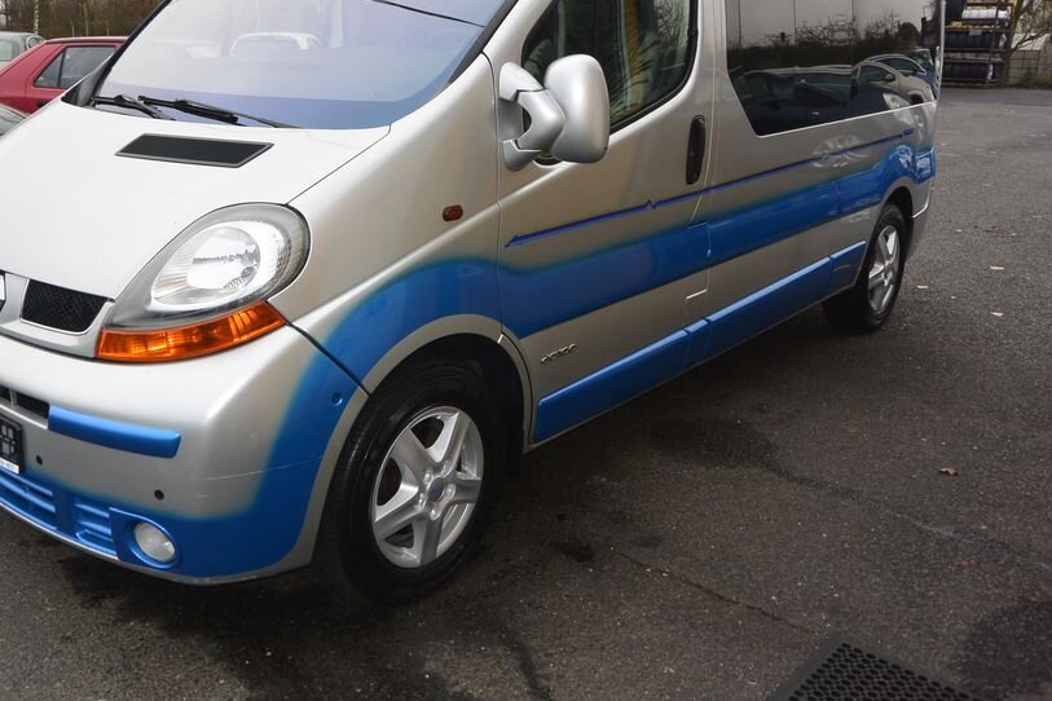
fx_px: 993
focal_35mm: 34
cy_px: 261
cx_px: 393
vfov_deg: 38.6
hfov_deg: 55.1
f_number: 4
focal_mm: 10
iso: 160
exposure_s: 1/250
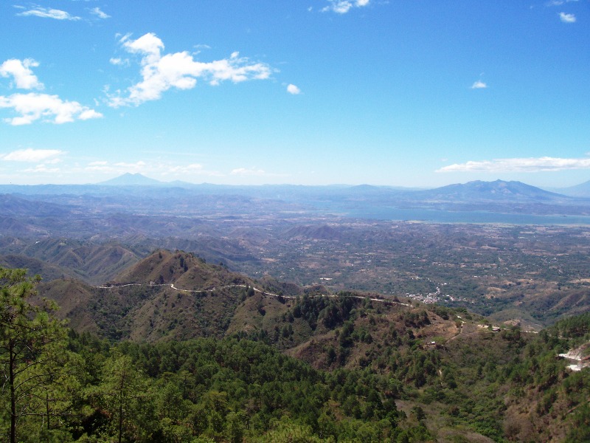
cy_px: 222
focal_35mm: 34
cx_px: 295
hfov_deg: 54.0
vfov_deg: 41.8
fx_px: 580
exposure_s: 1/461
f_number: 5.1
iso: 80
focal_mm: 5.6
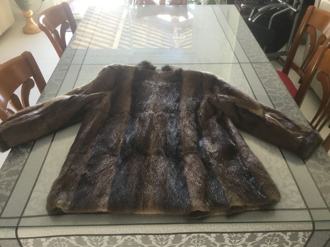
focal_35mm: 31
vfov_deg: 45.4
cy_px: 124
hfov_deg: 58.4
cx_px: 165
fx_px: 296
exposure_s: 1/33
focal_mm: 3.3
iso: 100
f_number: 2.4
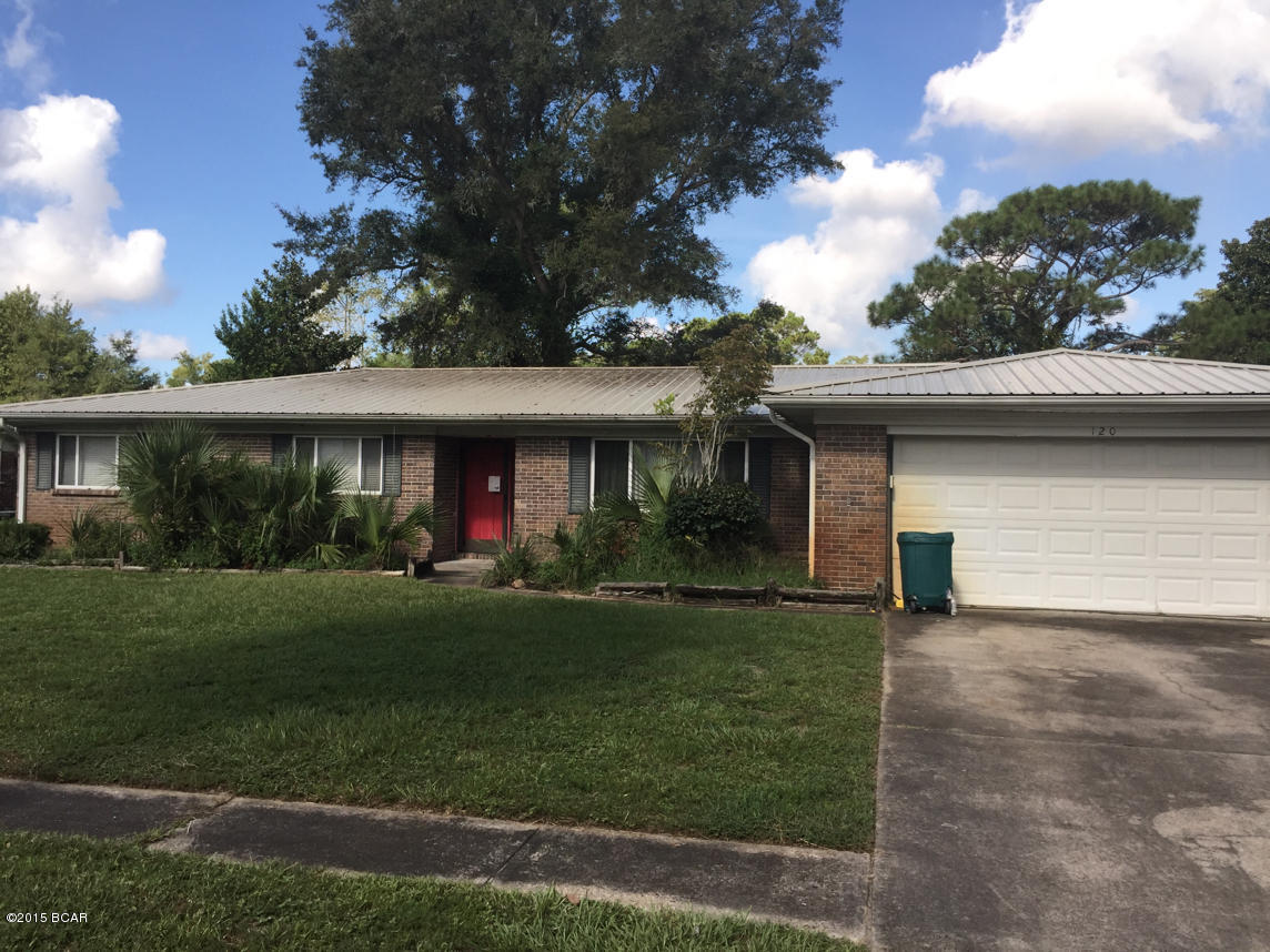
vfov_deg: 48.2
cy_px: 476
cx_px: 635
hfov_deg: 61.7
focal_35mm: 29
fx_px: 1064
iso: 32
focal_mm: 4.15
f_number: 2.2
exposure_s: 1/1130
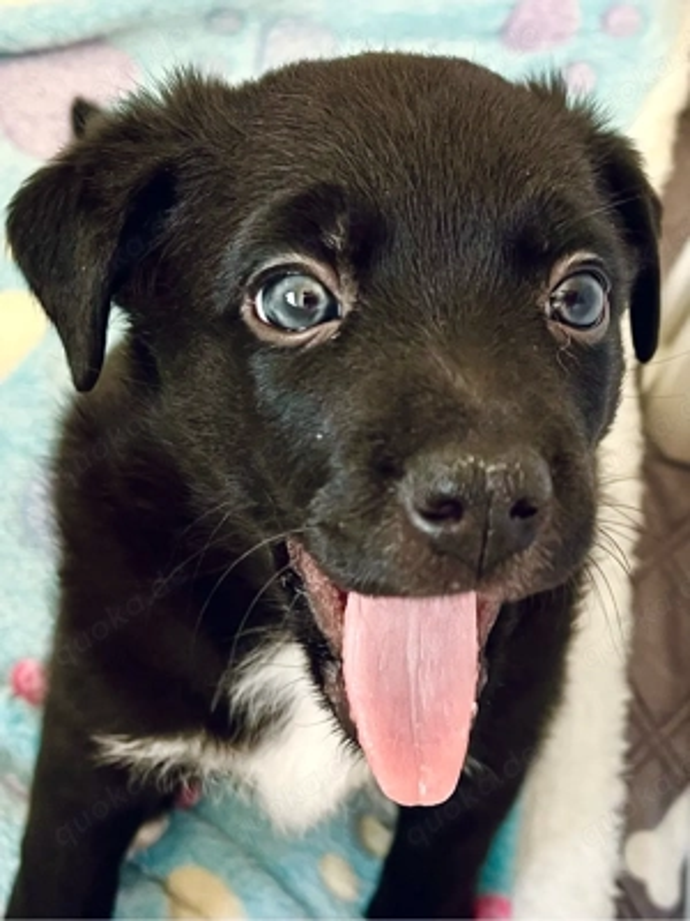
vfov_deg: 67.3
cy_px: 460
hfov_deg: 53.1
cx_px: 345
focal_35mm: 26
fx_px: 691
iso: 125
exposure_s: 1/92
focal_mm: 5.1
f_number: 1.6
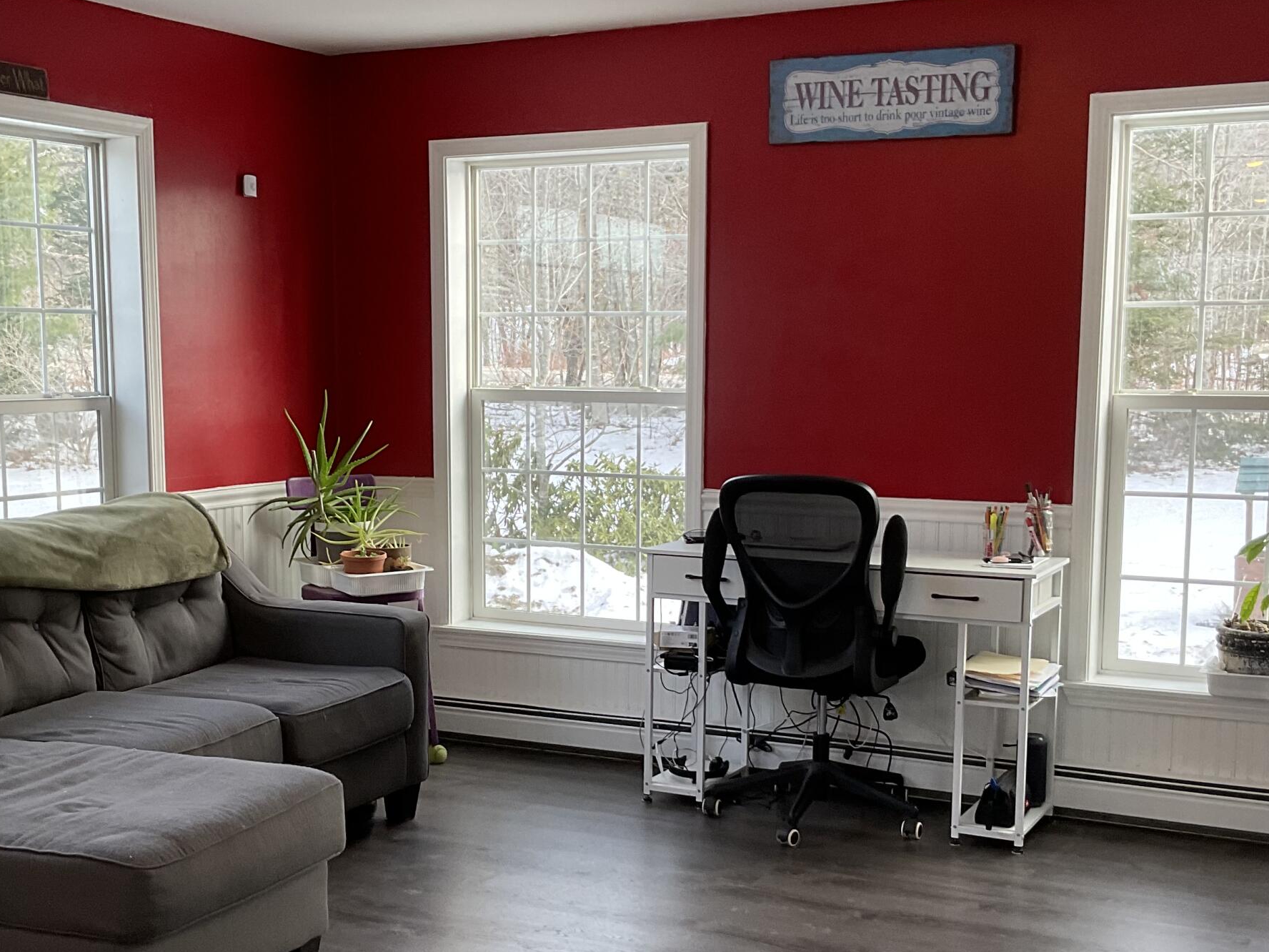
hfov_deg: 38.9
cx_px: 562
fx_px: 1796
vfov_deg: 29.6
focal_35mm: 49
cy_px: 580
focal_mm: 3
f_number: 1.8
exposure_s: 1/120
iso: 50
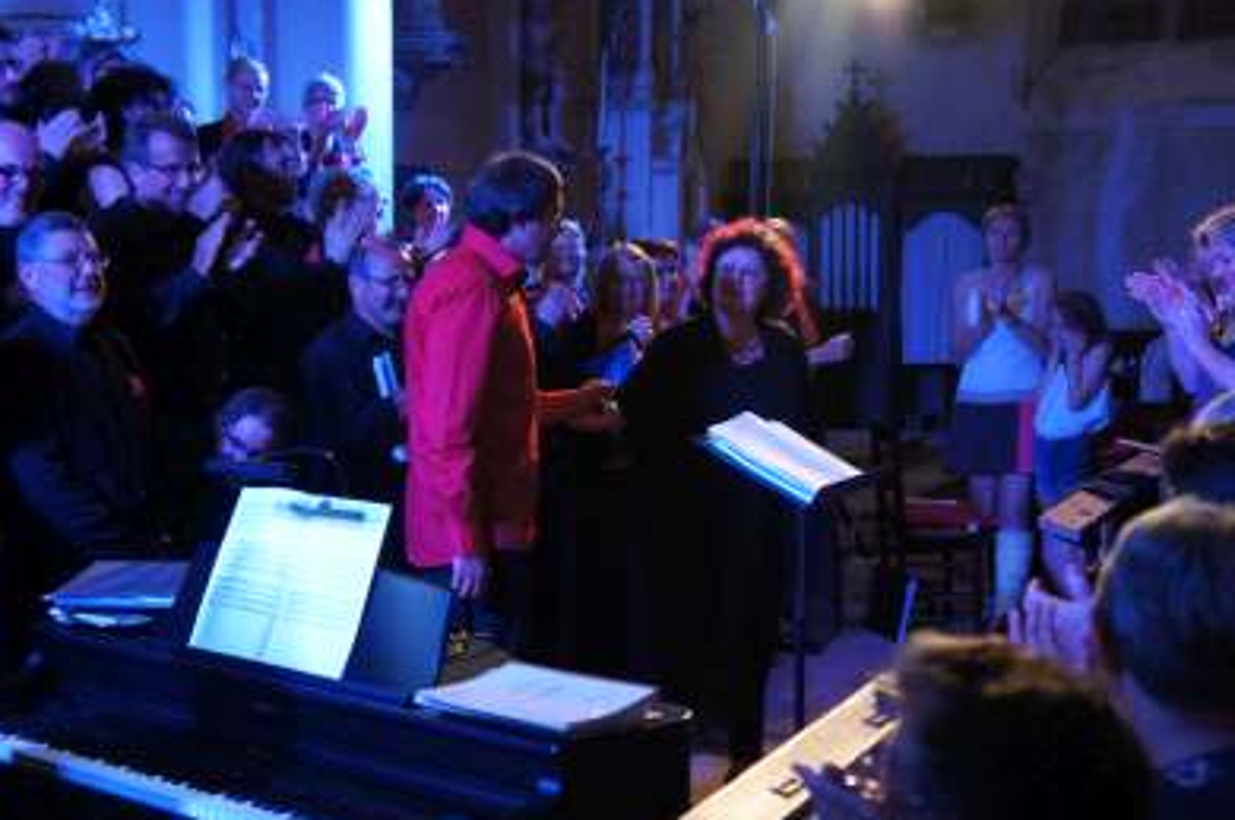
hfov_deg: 33.1
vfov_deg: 22.4
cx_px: 591
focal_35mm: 61
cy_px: 432
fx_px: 2074
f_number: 4.5
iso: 1600
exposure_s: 1/80
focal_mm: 37
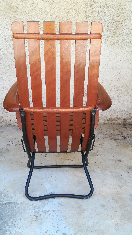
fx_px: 180
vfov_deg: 66.1
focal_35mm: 29
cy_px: 117
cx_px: 64
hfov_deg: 40.2
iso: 64
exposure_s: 1/50
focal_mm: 3.83
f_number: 2.2
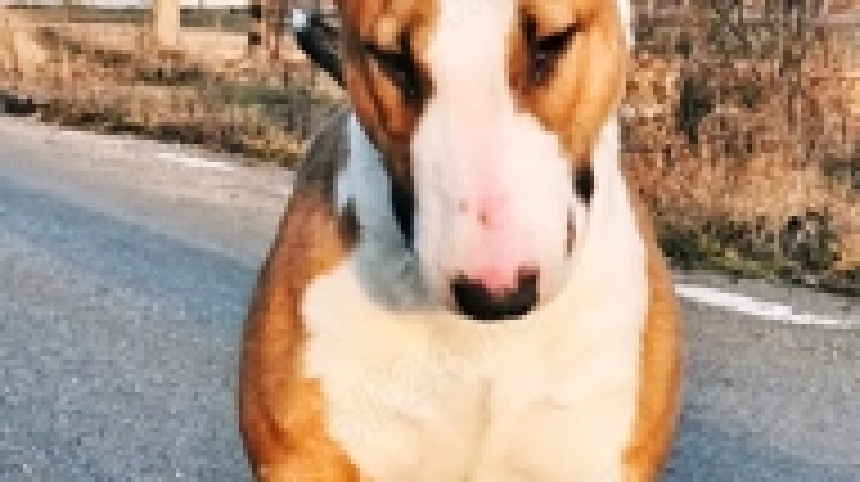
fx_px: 4784
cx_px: 482
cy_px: 450
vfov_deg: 5.8
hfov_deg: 10.3
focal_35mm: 210
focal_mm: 6.18
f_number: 1.65
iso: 50
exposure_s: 1/122
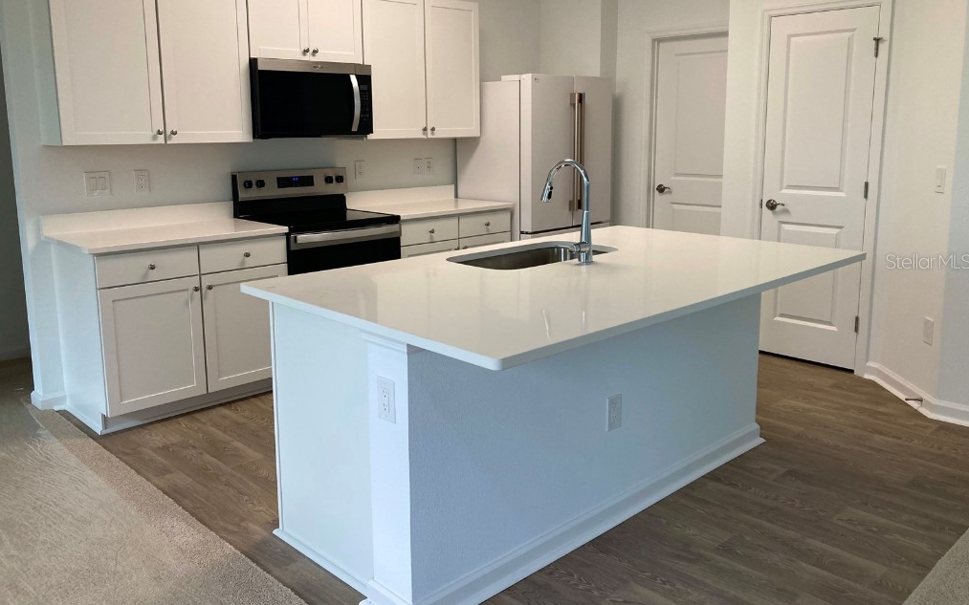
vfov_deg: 41.7
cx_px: 486
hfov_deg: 62.9
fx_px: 792
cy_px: 261
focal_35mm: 30
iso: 64
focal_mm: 3.99
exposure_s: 1/120
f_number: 1.8
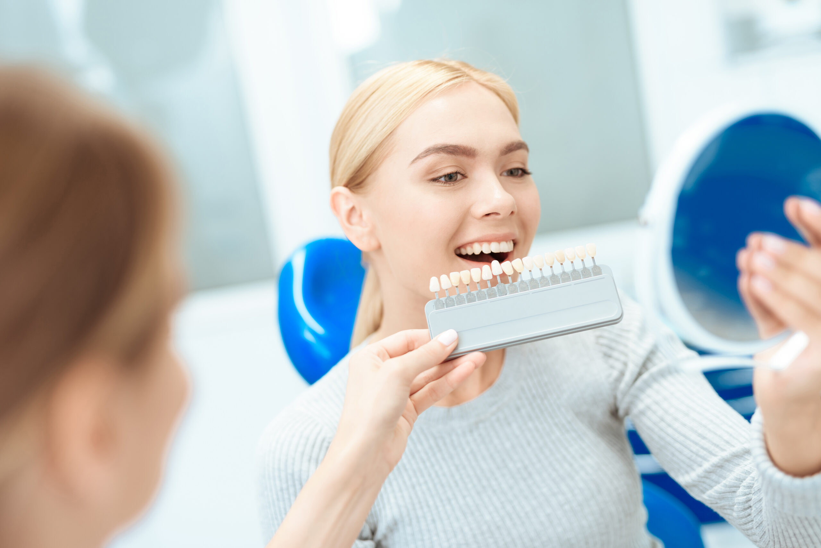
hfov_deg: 39.6
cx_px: 410
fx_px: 1141
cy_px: 274
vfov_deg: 27.0
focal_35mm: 50
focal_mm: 50
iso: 100
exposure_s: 1/160
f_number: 2
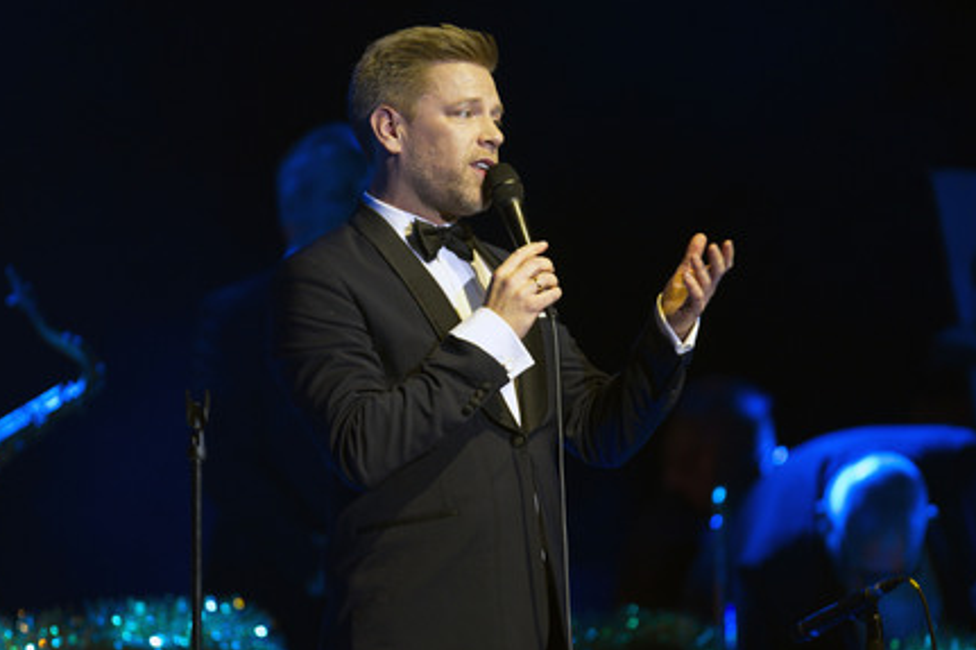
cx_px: 497
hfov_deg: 6.6
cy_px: 313
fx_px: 8509
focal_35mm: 314
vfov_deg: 4.4
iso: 1600
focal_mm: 300
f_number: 2.8
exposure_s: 1/200
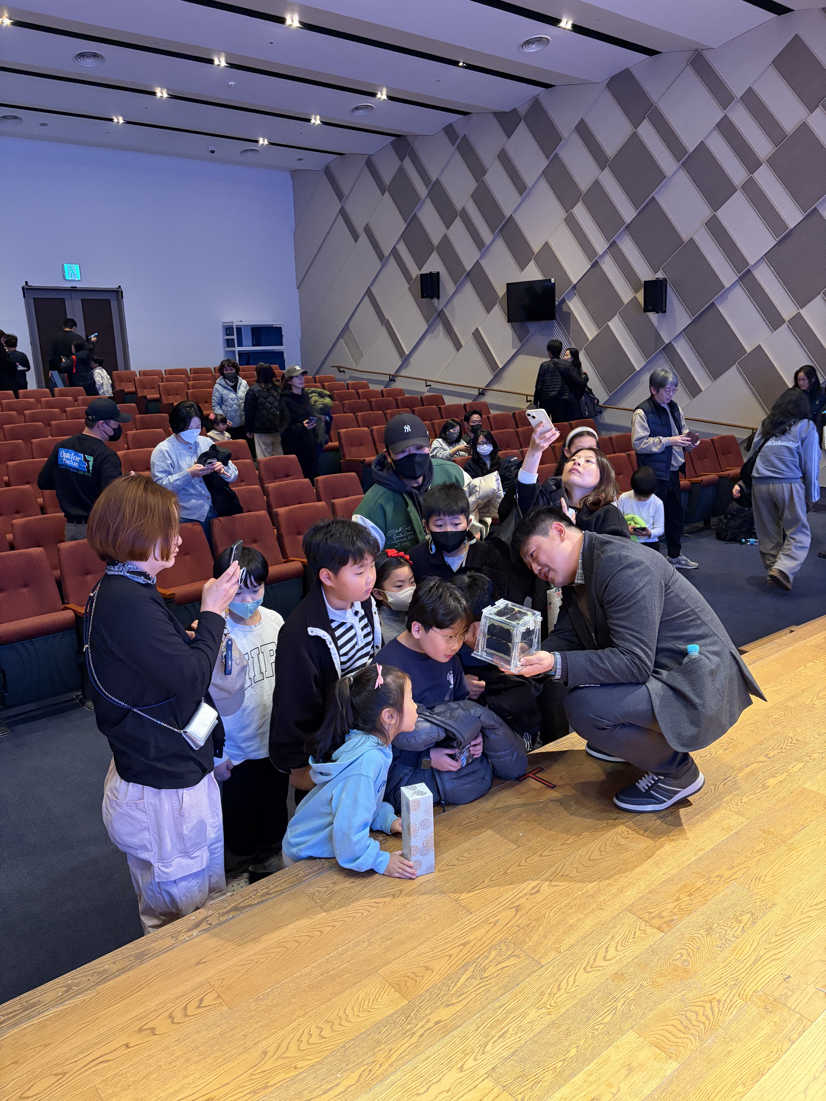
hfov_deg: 53.1
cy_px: 550
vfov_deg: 67.3
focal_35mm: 26
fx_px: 827
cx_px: 413
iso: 500
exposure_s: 1/60
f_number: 1.6
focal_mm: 5.96
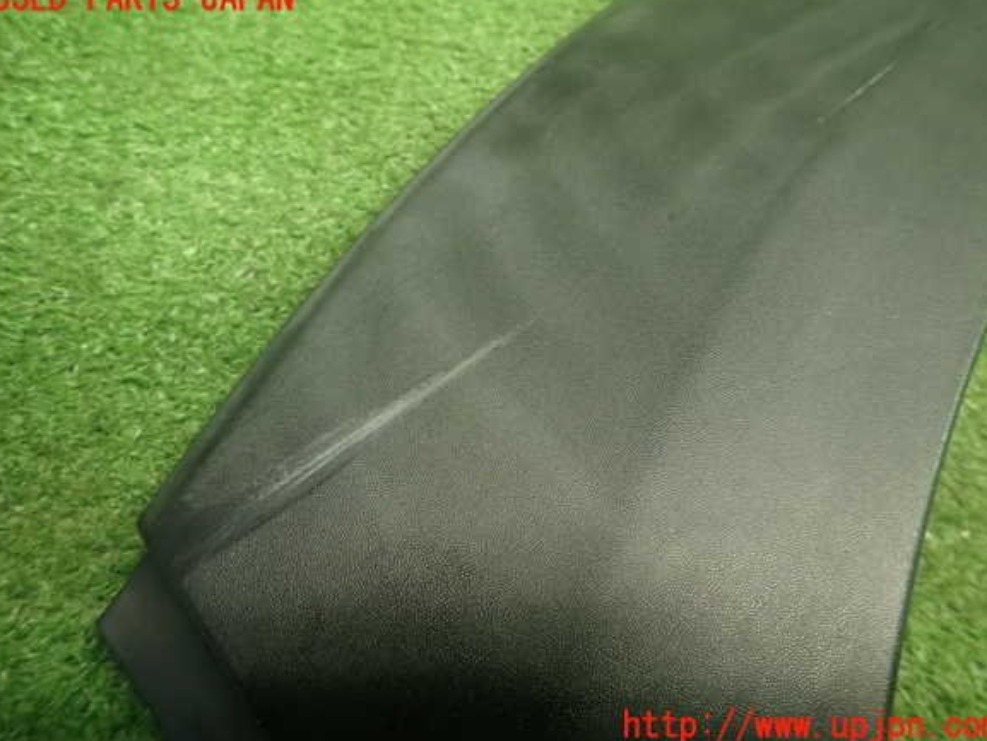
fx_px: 741
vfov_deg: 53.1
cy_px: 363
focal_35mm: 26
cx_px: 496
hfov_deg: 67.3
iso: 320
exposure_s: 1/30
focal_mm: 4.5
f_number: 2
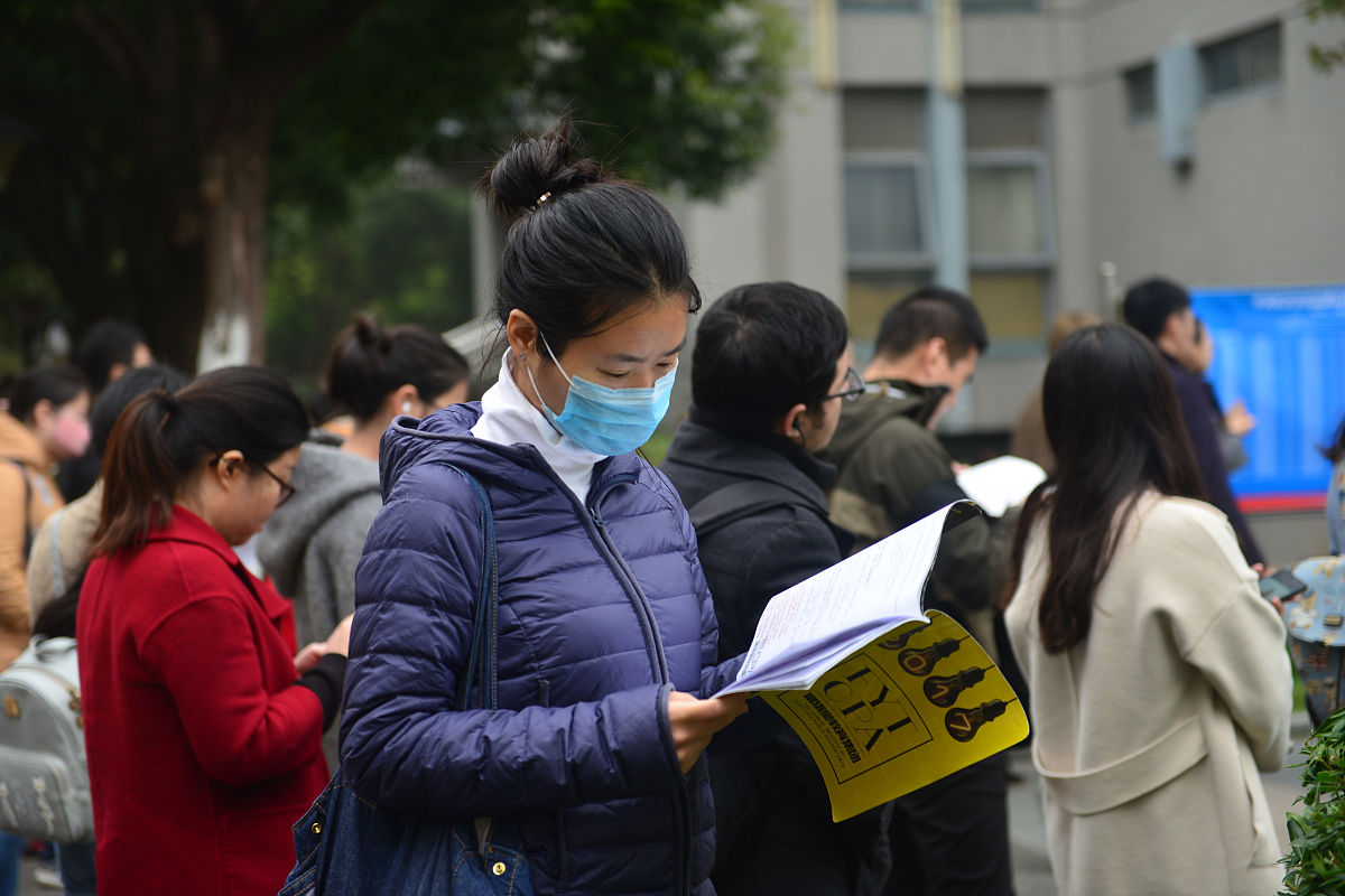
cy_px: 448
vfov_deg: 19.5
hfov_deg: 28.8
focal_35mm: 70
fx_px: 2615
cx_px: 672
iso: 160
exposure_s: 1/80
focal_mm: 70
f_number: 2.8
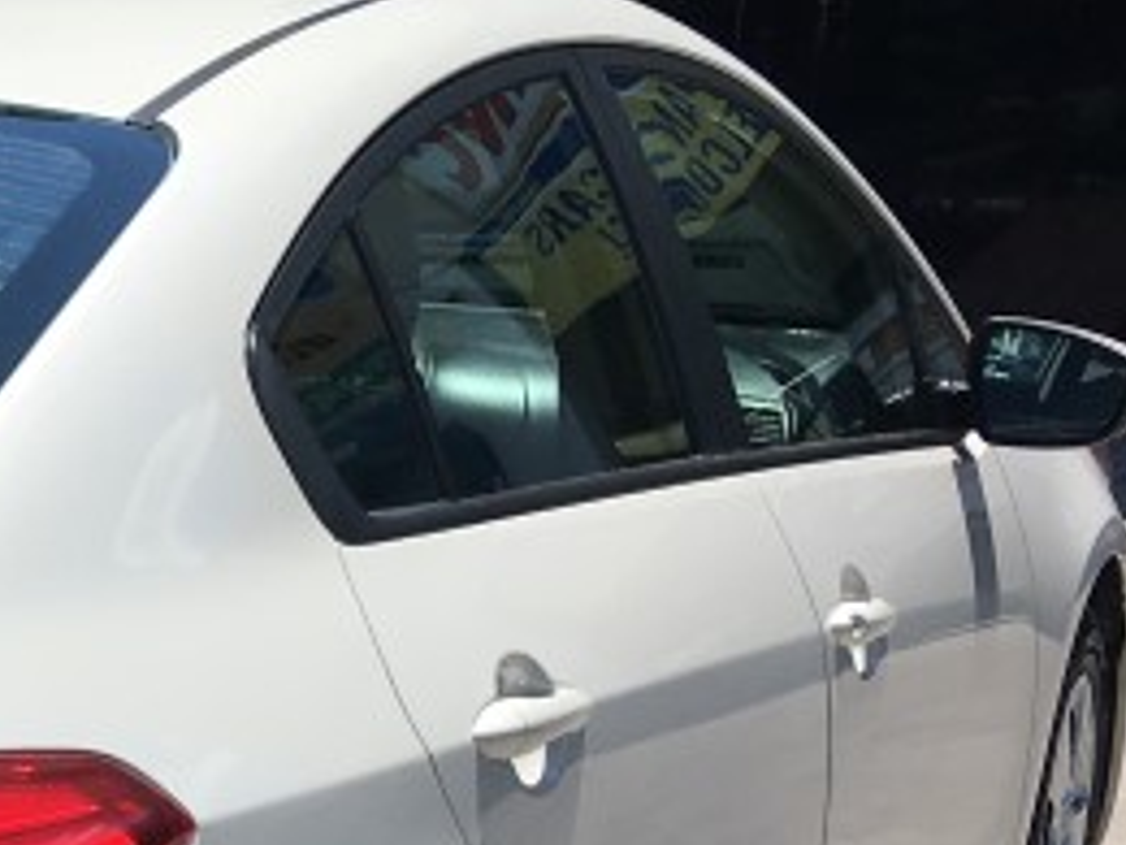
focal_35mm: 114
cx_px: -463
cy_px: 927
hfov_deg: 16.1
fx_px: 3708
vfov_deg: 12.8
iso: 25
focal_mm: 4.15
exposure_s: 1/1672
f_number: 2.2
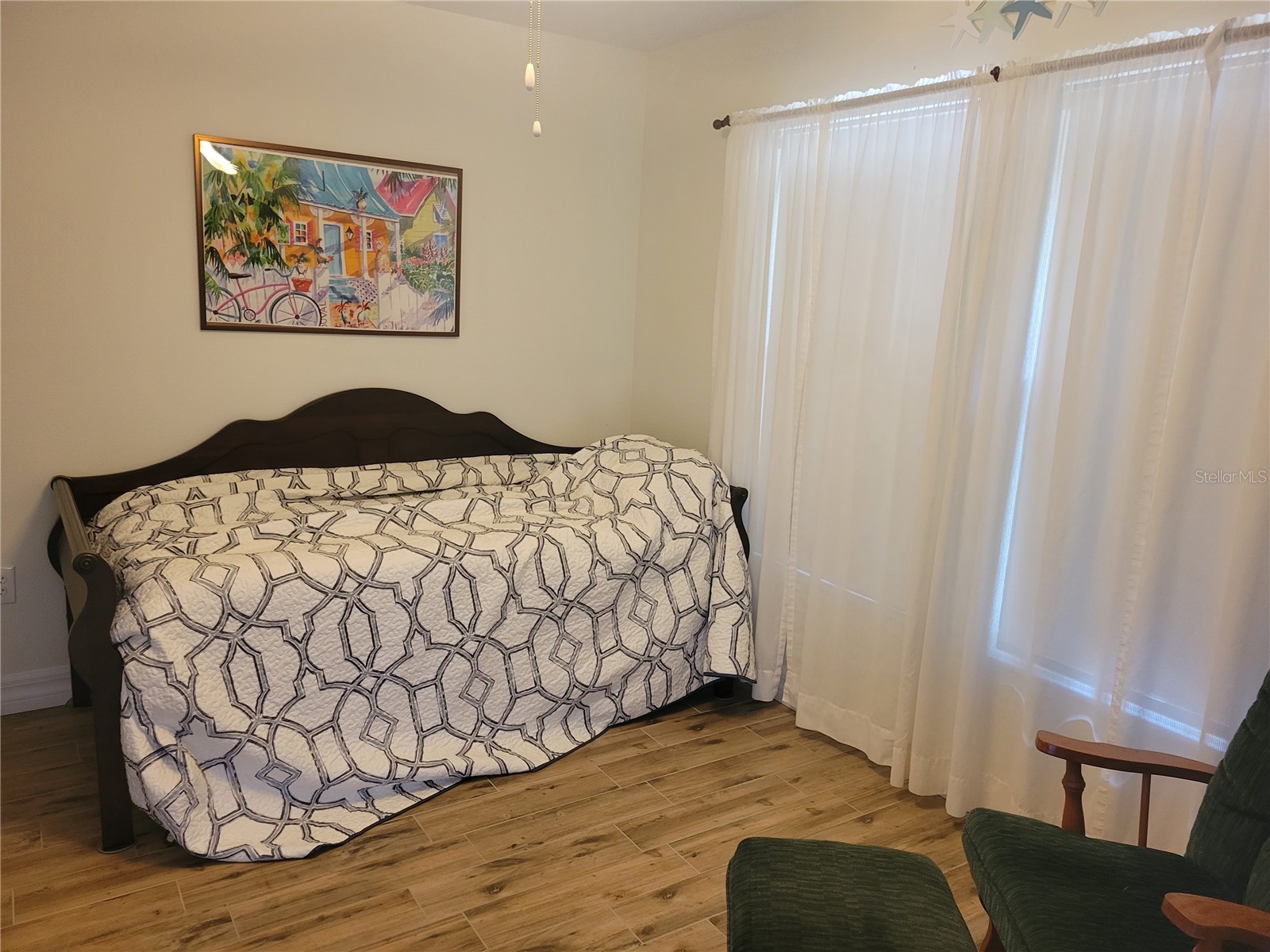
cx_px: 635
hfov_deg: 67.3
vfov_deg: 53.1
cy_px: 476
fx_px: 954
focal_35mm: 26
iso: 400
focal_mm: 5.4
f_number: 1.8
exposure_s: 1/40
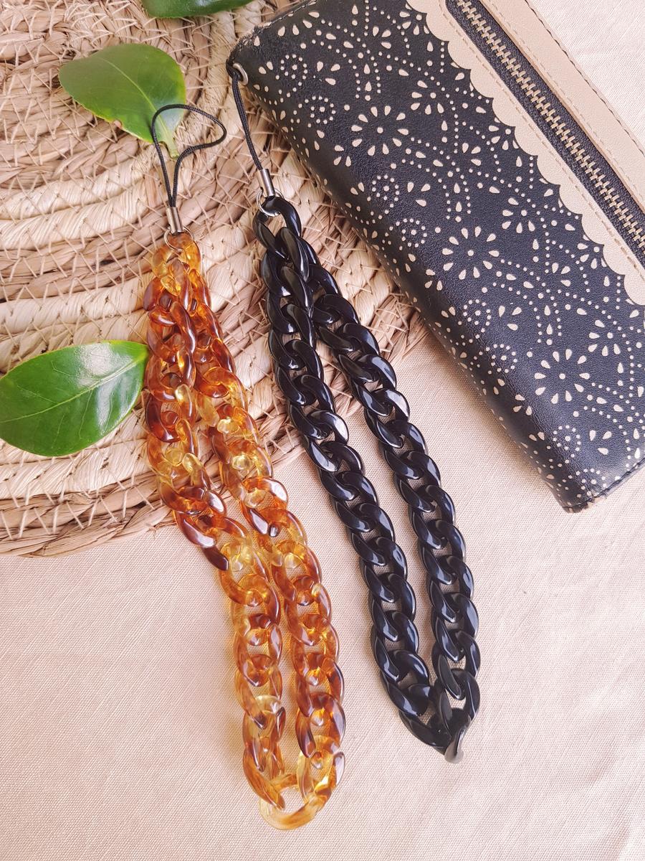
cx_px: 322
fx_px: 646
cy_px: 430
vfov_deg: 67.3
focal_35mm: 26
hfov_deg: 53.1
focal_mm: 4.2
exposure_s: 1/100
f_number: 1.7
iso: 64
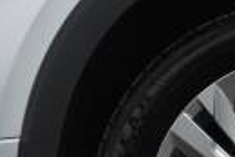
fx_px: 1591
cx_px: 286
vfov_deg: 5.6
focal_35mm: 243
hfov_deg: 8.4
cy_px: 209
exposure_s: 1/1500
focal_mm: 33
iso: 500
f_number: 5.6
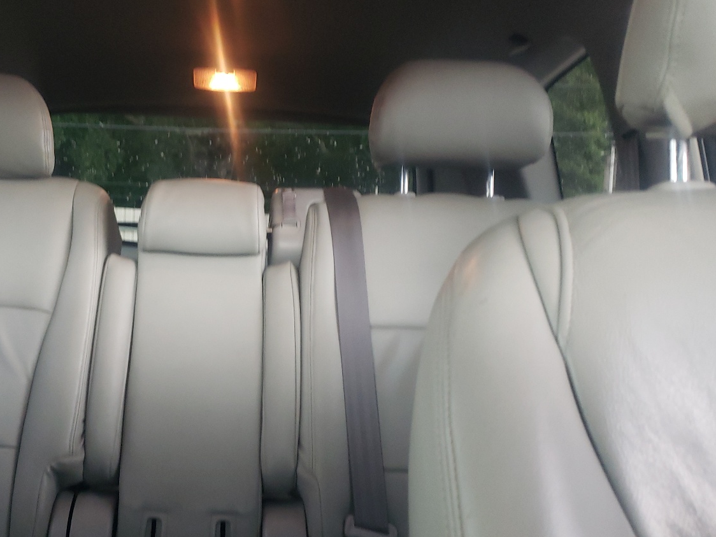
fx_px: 765
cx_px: 227
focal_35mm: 37
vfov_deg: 38.6
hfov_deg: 49.1
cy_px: 309
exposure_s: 1/30
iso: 247
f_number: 1.5
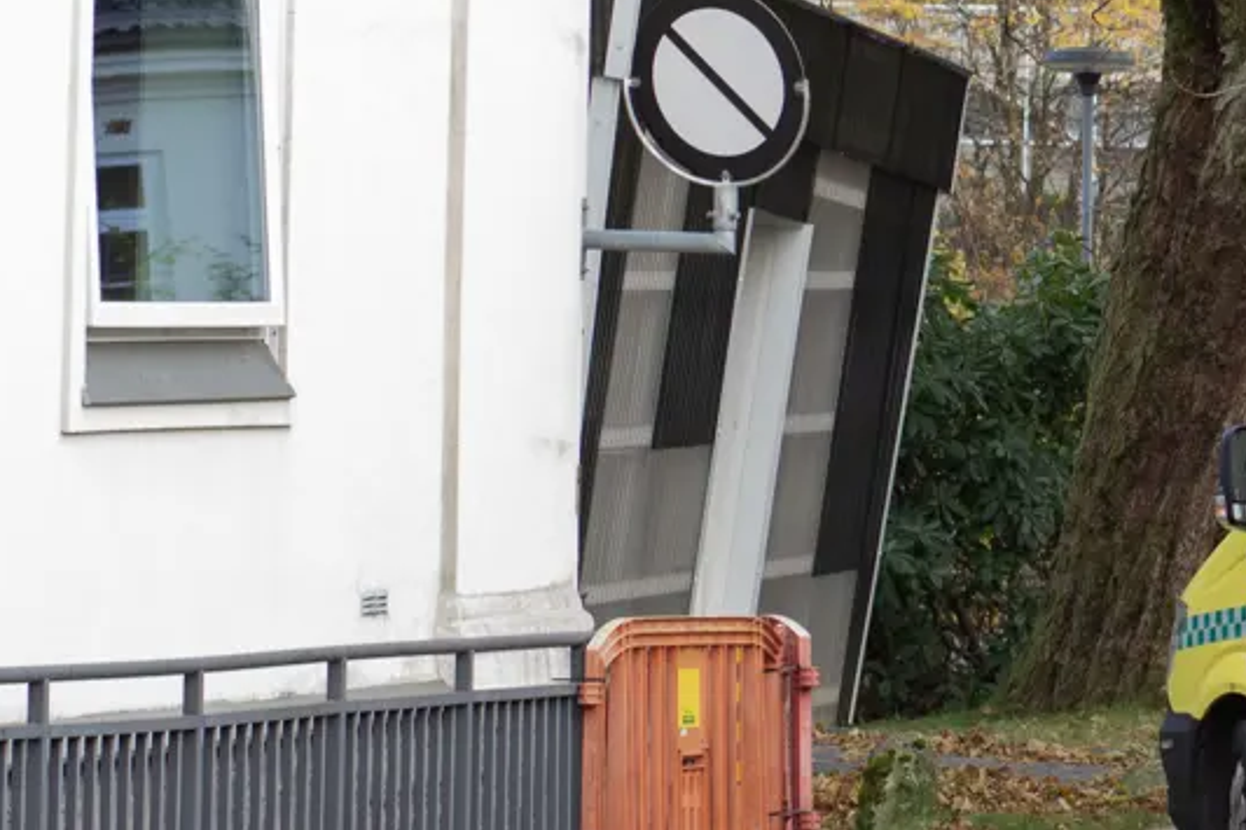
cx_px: 1716
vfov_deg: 5.1
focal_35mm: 269
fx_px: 9307
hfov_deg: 7.6
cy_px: 189
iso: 640
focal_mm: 50
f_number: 3.5
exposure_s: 1/200
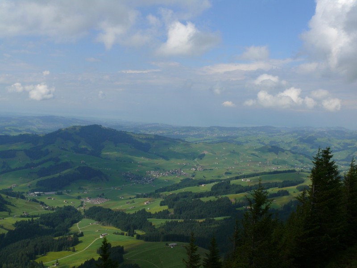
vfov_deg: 40.7
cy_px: 134
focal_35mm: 35
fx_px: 361
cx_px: 178
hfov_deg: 52.6
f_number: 7.1
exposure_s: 1/400
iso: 100
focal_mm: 7.4
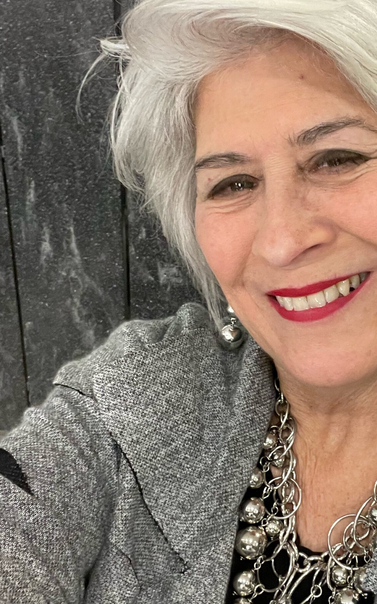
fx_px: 740
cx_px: 301
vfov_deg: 44.4
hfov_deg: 28.0
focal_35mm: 45
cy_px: 292
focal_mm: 2.71
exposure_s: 1/30
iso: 320
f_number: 2.2
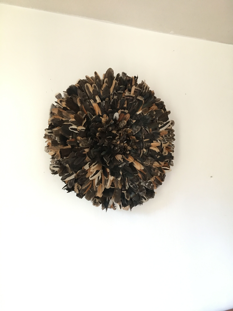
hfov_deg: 48.2
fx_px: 260
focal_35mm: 29
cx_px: 116
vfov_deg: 61.7
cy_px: 156
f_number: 2.2
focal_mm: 4.15
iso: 80
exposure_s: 1/10
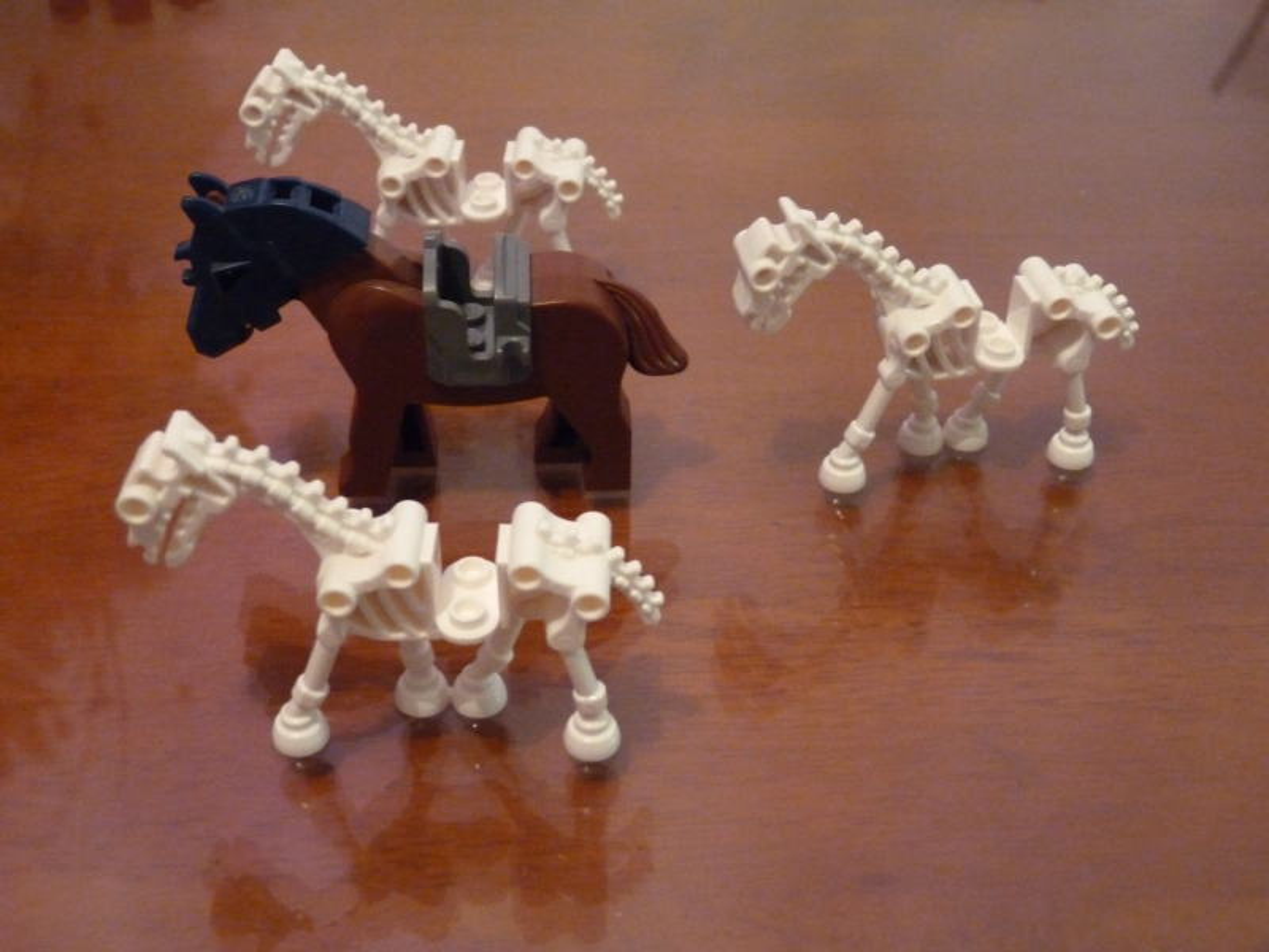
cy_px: 476
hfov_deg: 41.2
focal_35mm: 46
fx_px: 1686
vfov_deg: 31.5
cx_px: 634
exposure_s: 1/8
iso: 800
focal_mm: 8.2
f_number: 3.2
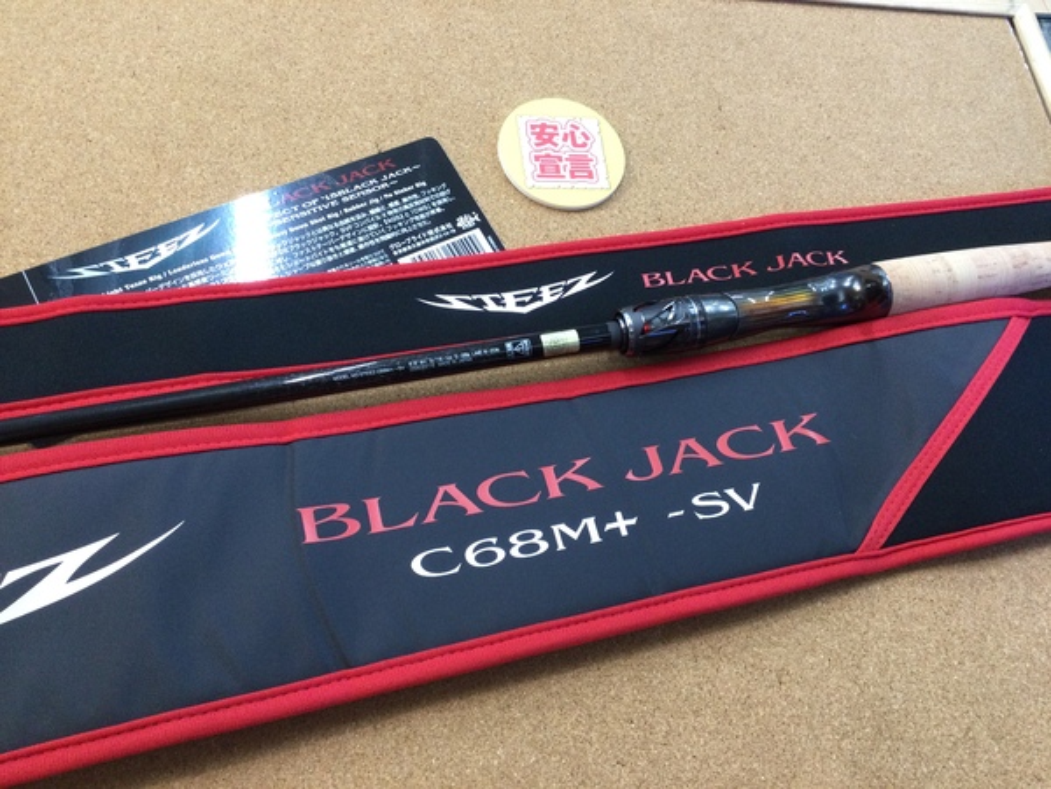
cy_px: 394
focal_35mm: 31
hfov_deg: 58.4
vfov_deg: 45.4
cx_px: 526
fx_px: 941
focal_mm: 3.3
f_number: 2.4
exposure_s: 1/30
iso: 125
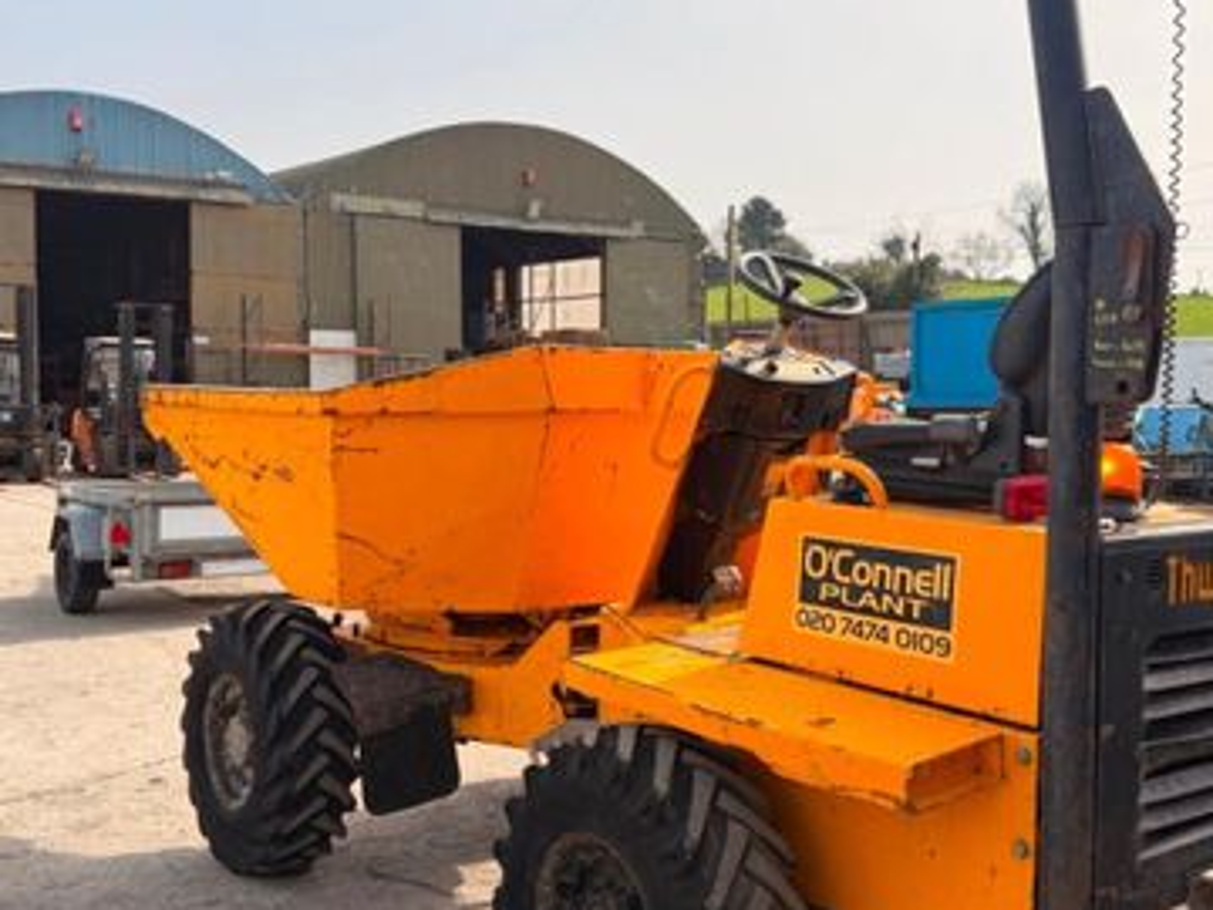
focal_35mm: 40
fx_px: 1402
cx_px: 660
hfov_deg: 46.7
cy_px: 458
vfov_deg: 36.0
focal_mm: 6.76
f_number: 1.78
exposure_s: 1/2370
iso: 100
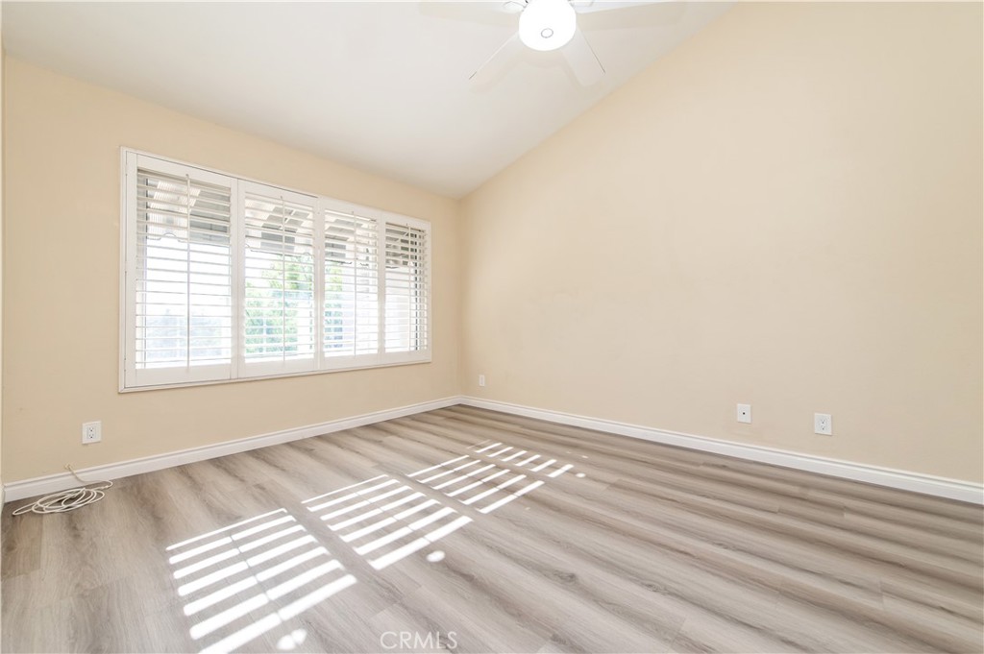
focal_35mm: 14
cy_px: 327
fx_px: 382
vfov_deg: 81.1
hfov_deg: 104.3
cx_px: 492
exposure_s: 1/125
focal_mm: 14
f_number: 5.6
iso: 160
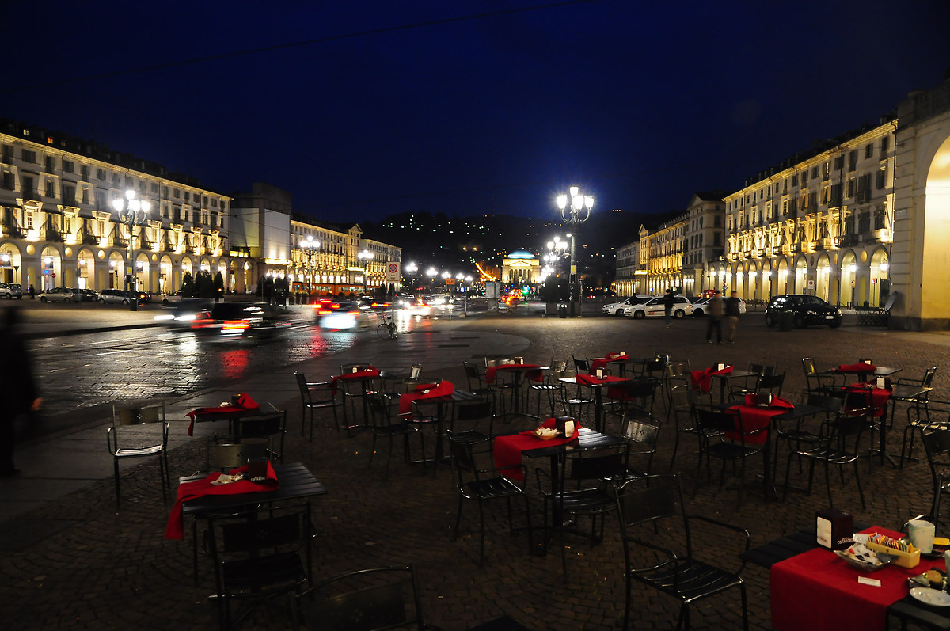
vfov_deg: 53.0
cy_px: 316
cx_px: 475
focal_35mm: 24
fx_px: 633
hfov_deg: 73.8
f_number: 5.6
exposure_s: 1/5
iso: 1000
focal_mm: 16
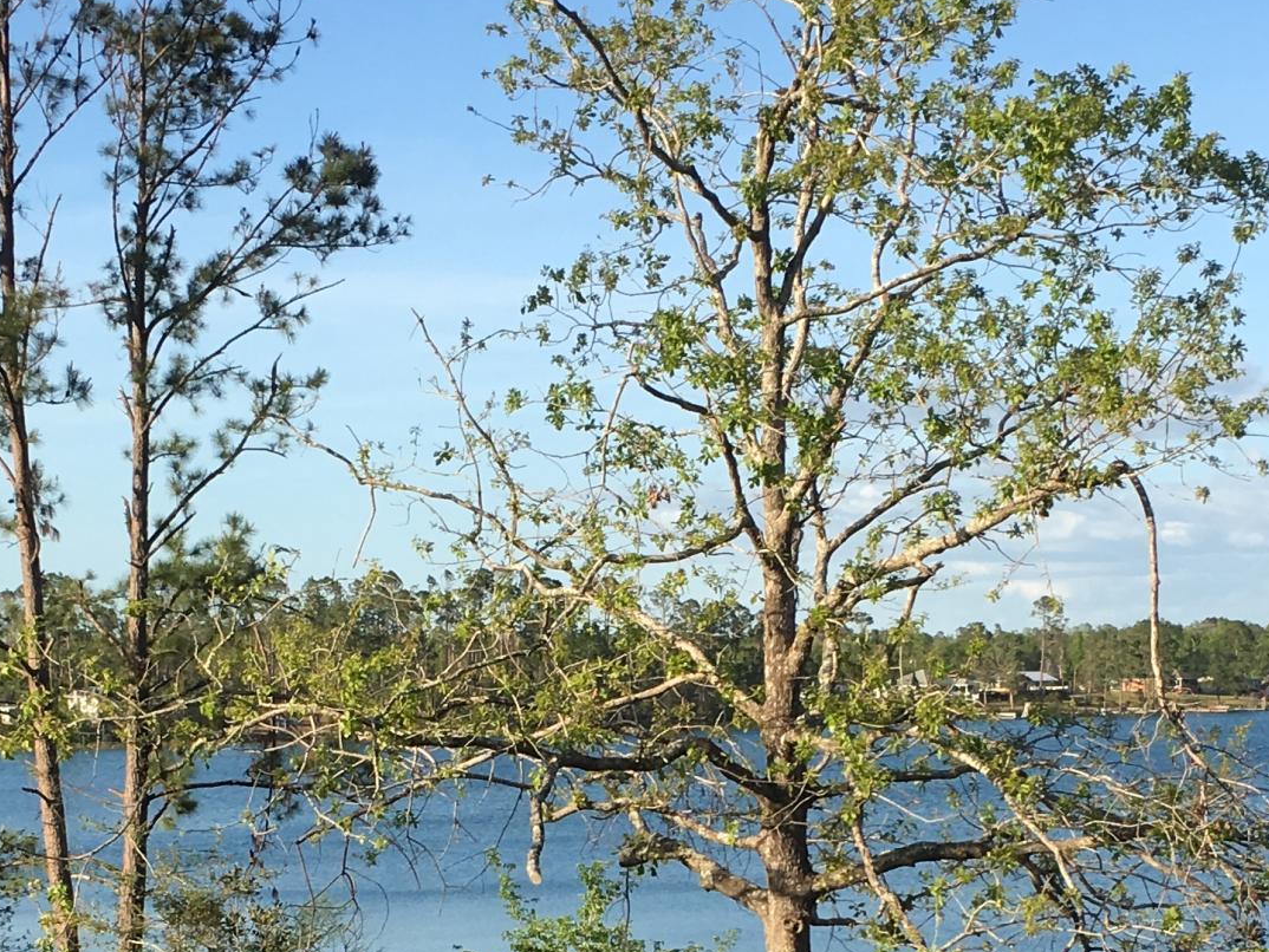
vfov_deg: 17.8
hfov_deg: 24.1
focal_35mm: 81
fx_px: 2970
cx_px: 695
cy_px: 954
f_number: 2.2
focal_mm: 4.15
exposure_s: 1/845
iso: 25
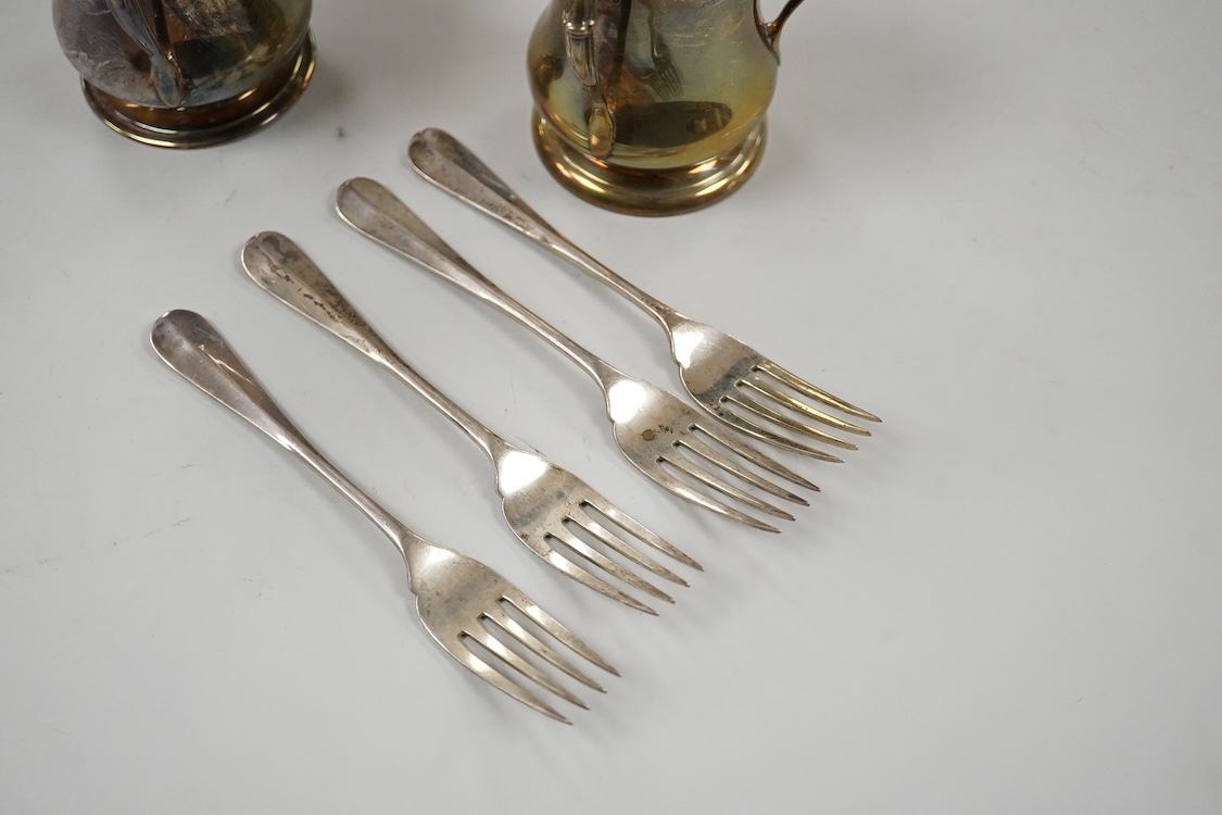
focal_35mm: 45
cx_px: 611
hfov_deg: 43.6
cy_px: 408
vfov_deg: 29.9
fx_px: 1527
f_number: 3.5
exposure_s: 1/800
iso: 2500
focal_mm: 30
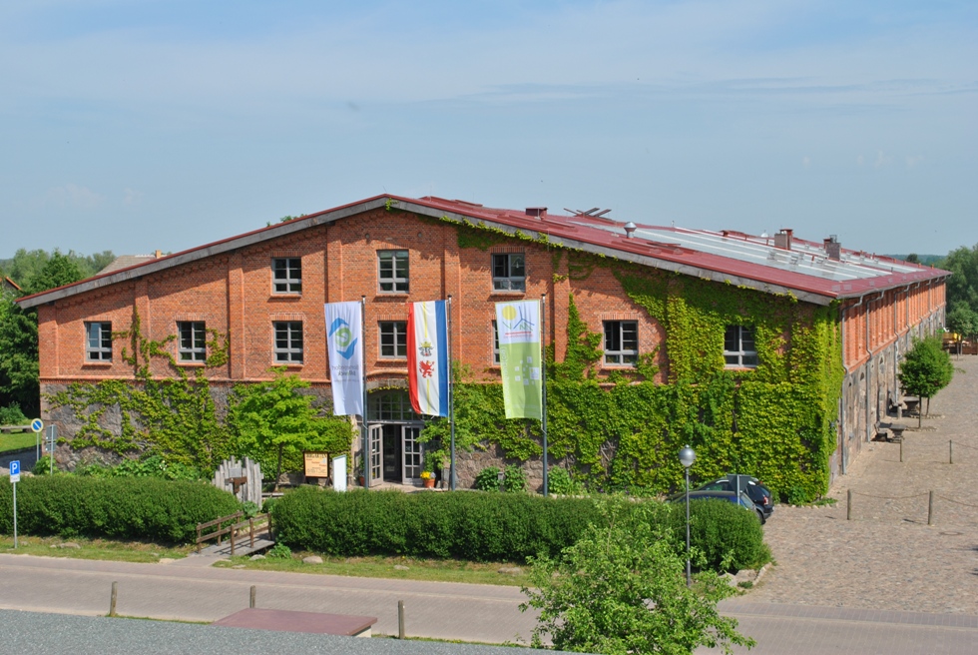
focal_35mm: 54
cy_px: 328
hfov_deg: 36.8
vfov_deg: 25.1
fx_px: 1469
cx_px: 489
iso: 100
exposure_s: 1/250
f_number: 8
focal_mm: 36
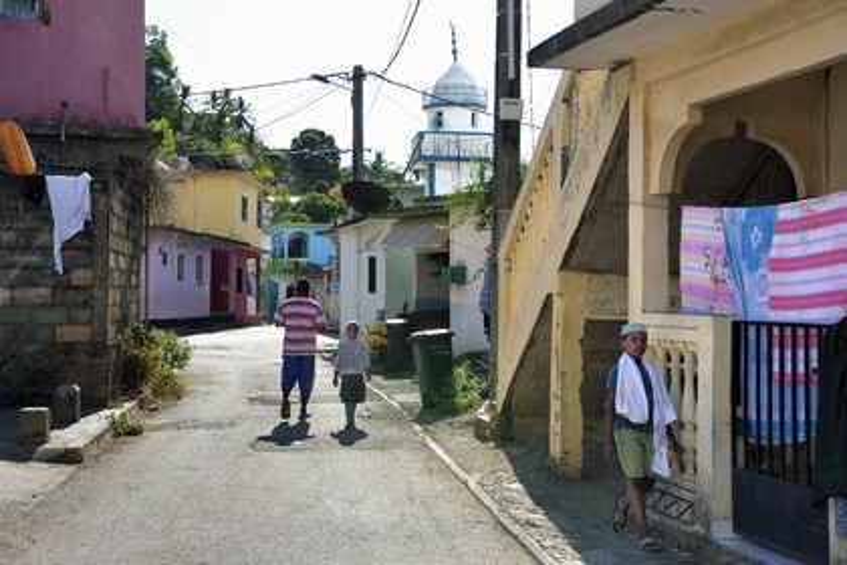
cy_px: 282
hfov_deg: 38.2
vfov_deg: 26.0
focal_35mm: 52
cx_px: 424
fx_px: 1223
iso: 250
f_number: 11
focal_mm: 52
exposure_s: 1/320
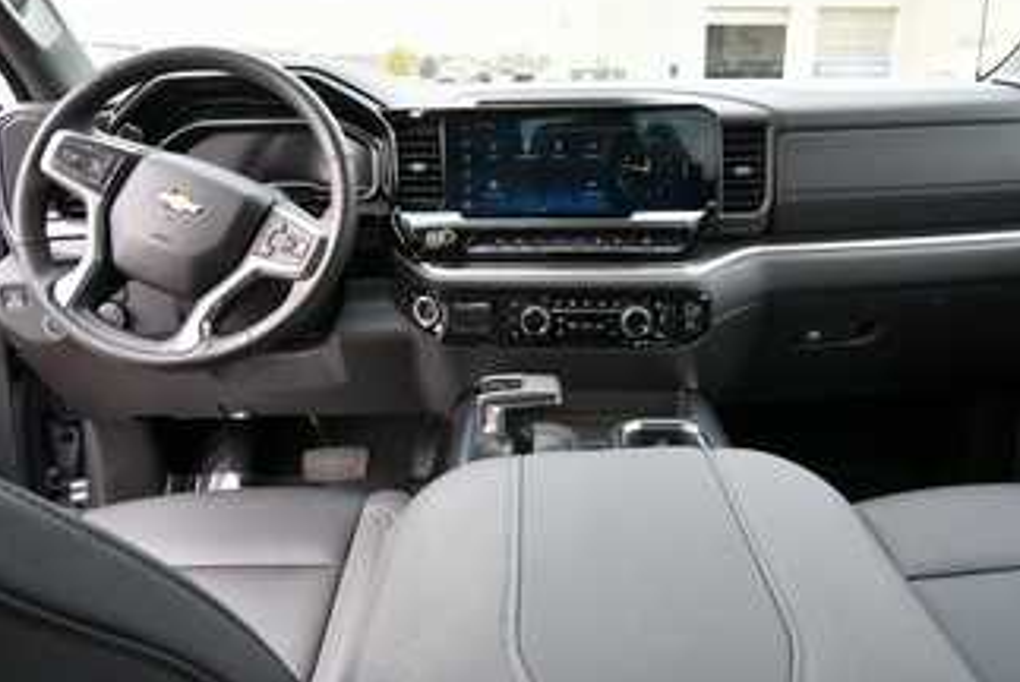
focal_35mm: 26
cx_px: 572
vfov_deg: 49.3
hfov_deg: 69.1
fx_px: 737
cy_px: 273
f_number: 5
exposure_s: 1/250
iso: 640
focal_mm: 14
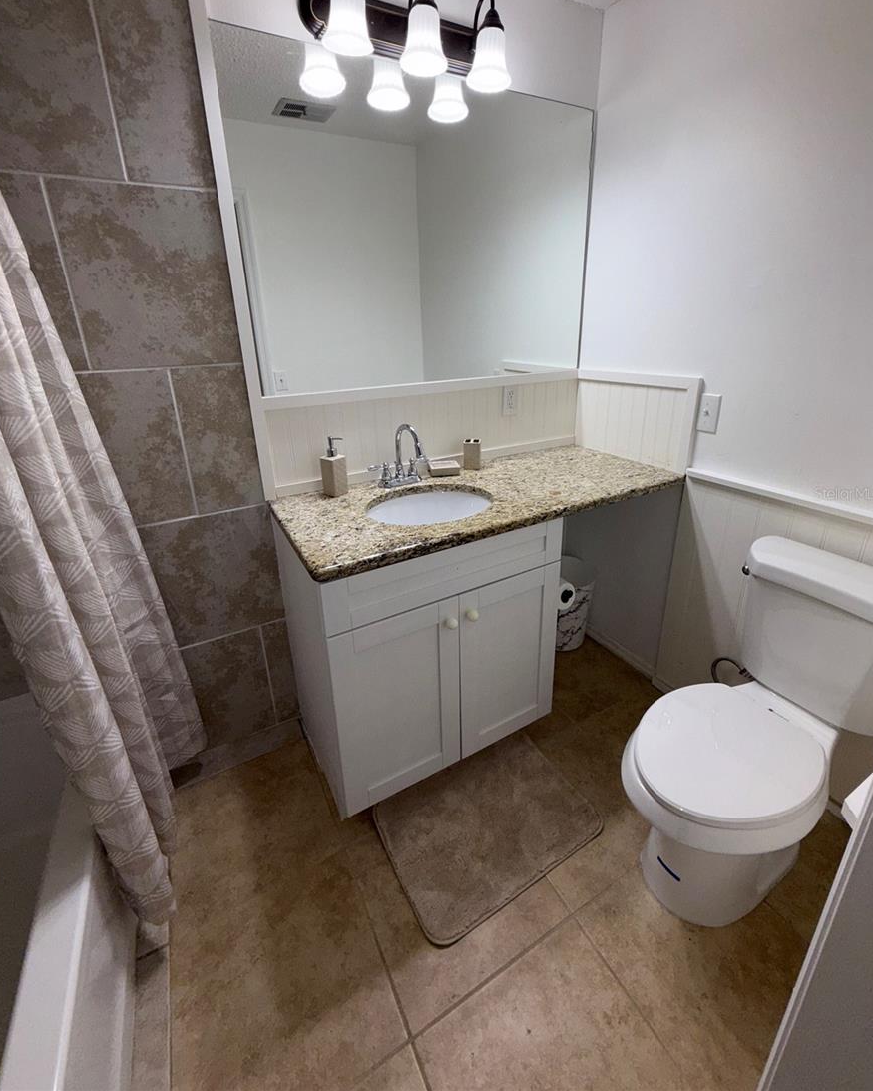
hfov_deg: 84.1
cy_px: 493
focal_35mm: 15
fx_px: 484
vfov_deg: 96.5
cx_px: 436
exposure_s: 1/122
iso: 32
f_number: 2.2
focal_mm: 2.22
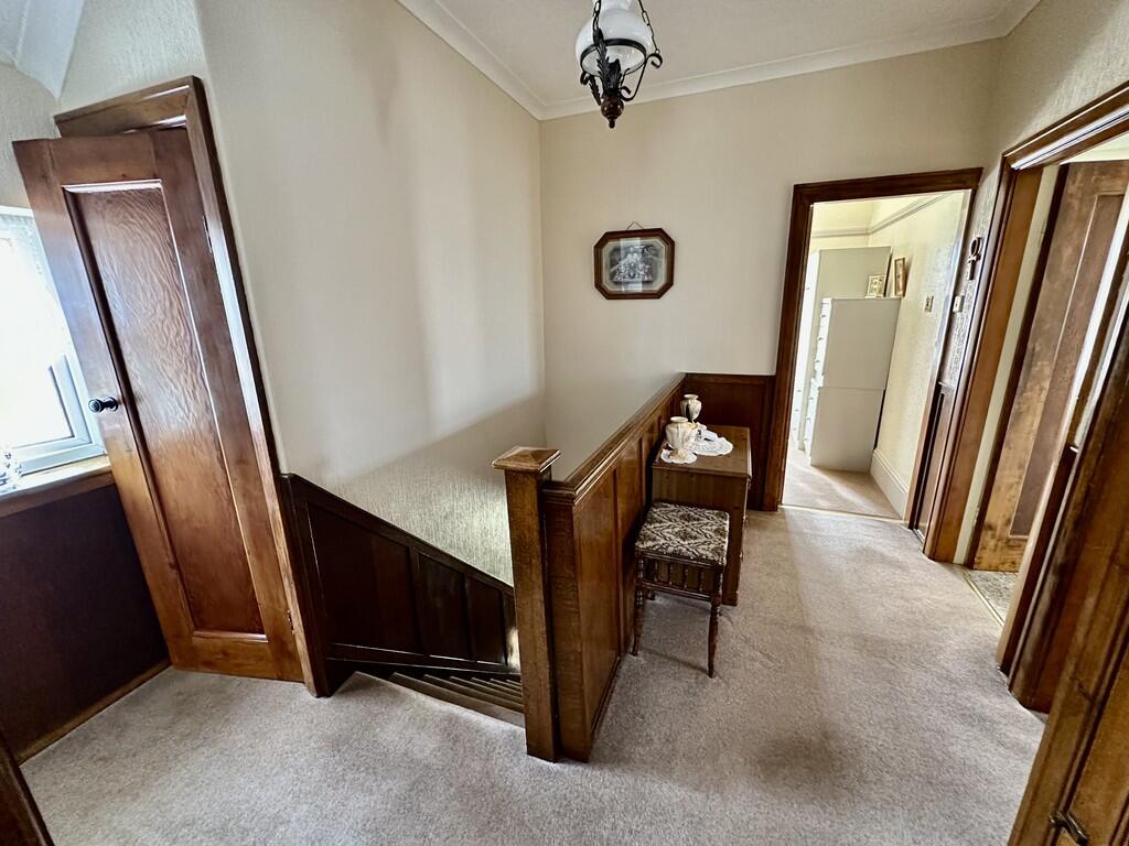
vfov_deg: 85.7
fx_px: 457
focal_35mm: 14
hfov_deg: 102.1
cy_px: 423
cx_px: 564
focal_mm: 2.22
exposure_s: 1/60
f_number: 2.2
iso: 640
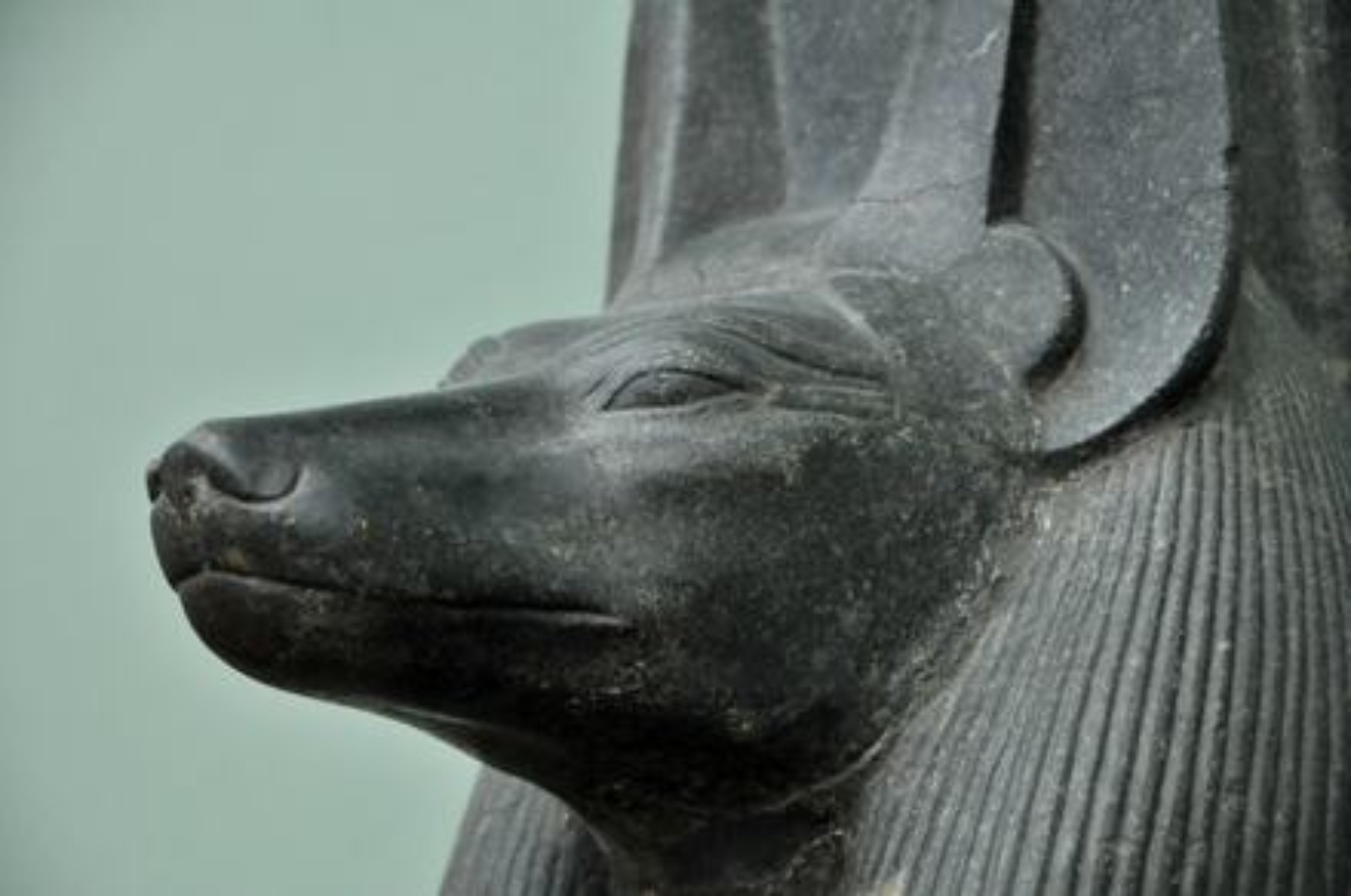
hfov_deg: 16.1
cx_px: 676
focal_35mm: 128
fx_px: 4778
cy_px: 448
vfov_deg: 10.7
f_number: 5.6
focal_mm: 85
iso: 800
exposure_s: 1/125
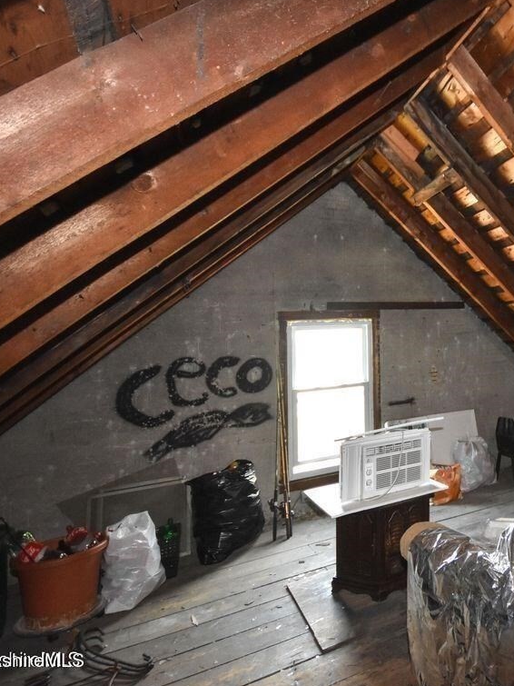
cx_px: 479
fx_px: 436
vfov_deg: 76.4
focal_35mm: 22
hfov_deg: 52.3
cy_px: 343
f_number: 4
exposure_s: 1/60
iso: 2000
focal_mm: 10
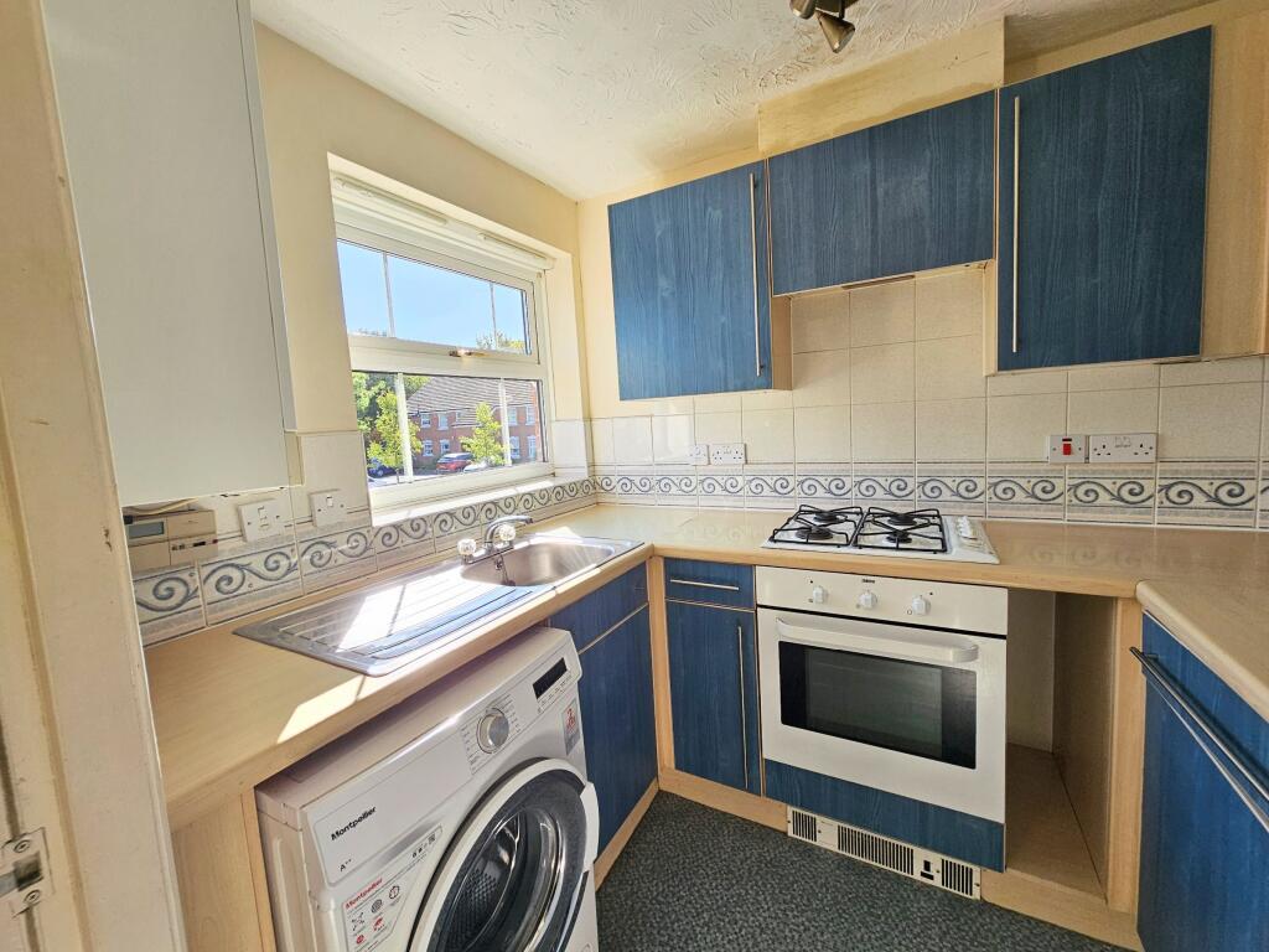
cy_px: 476
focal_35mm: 13
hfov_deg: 106.2
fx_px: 477
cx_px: 634
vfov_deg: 89.9
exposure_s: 1/310
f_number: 2.2
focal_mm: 2.2
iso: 50
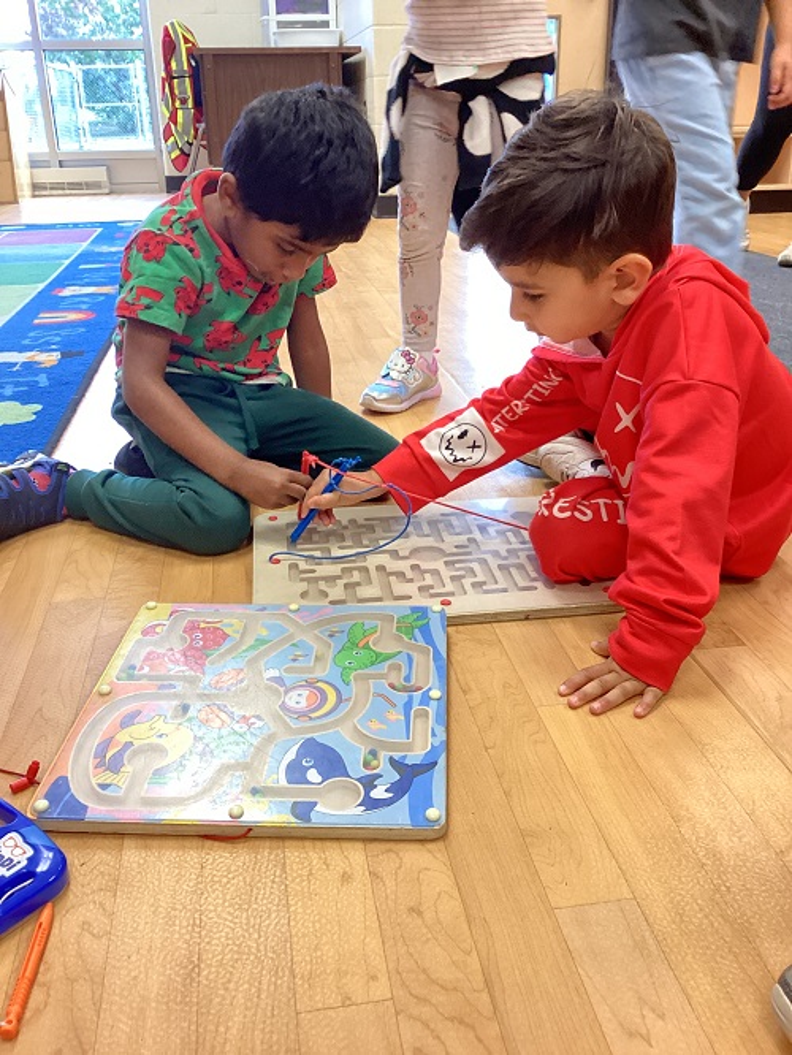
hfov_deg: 45.5
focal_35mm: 31
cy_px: 528
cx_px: 396
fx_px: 945
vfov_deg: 58.3
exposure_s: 1/50
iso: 160
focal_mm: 3.3
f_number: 2.4
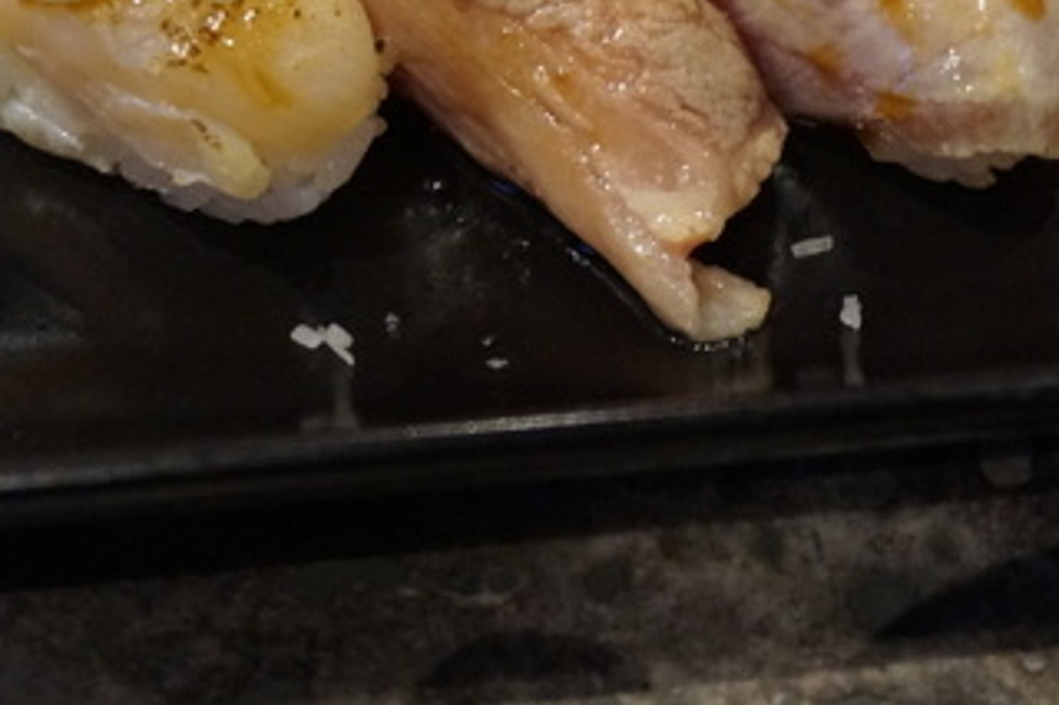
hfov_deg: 26.8
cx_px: 715
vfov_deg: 17.9
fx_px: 2205
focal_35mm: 75
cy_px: 88
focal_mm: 25
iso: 3200
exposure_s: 1/25
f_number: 4.5
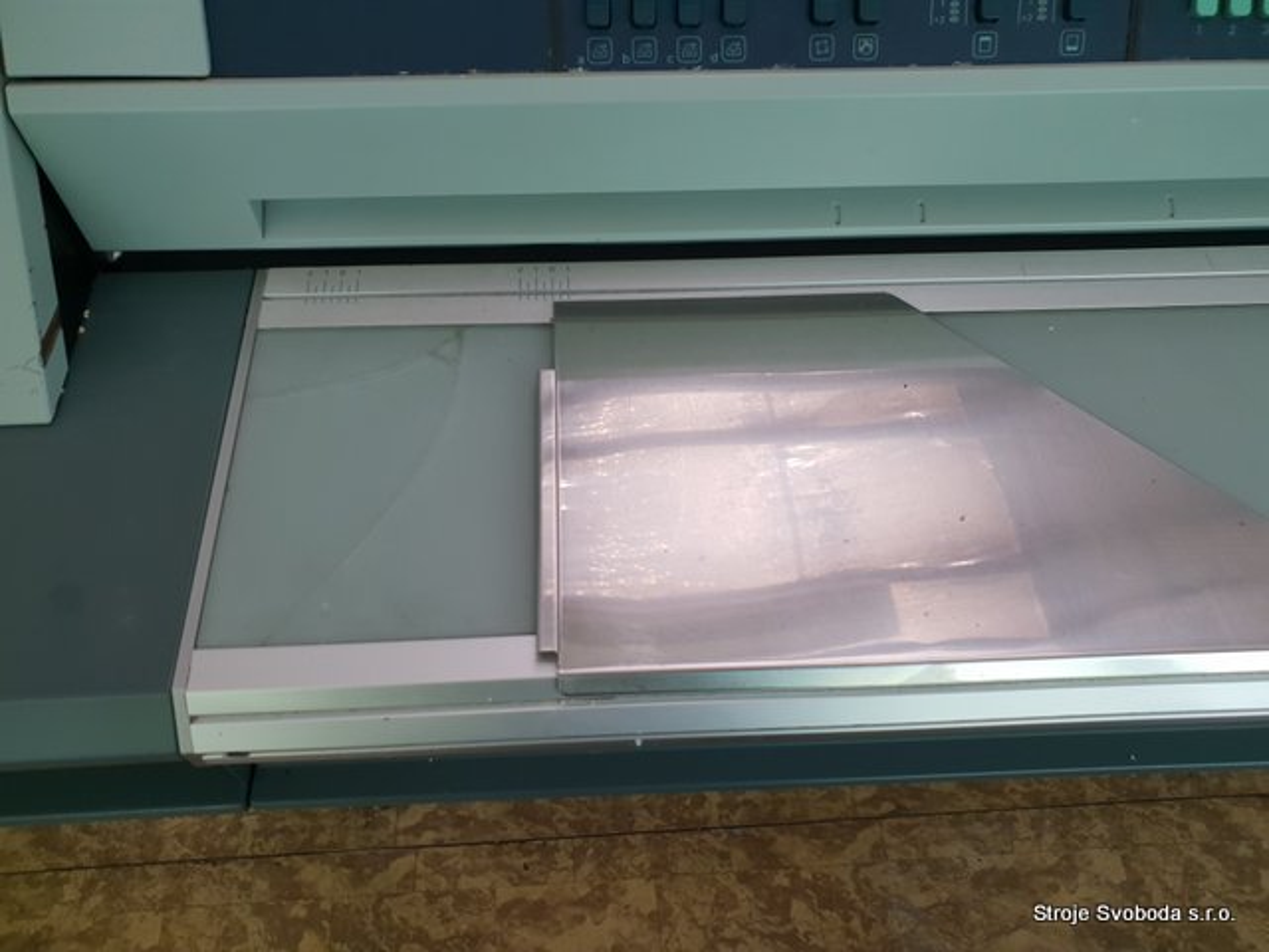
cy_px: 476
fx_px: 953
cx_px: 634
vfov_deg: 53.1
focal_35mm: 26
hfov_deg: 67.3
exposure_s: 1/50
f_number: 2.4
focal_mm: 4.3
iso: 100
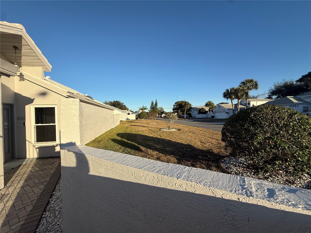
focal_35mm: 14
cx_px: 156
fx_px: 126
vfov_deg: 85.7
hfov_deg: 102.1
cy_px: 116
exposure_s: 1/1901
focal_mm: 2.22
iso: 50
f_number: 2.2
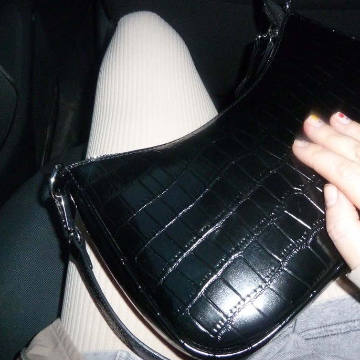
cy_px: 167
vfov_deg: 49.7
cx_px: 208
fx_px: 388
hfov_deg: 49.6
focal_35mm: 33
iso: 400
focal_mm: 4.1
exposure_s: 1/30
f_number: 3.3
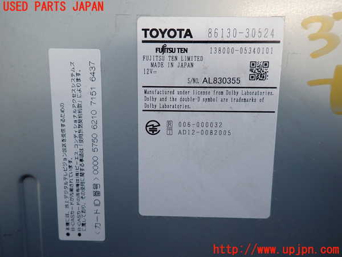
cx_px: 171
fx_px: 247
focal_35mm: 25
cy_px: 128
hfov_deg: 69.4
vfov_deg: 54.9
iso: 200
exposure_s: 1/60
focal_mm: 4.5
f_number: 2
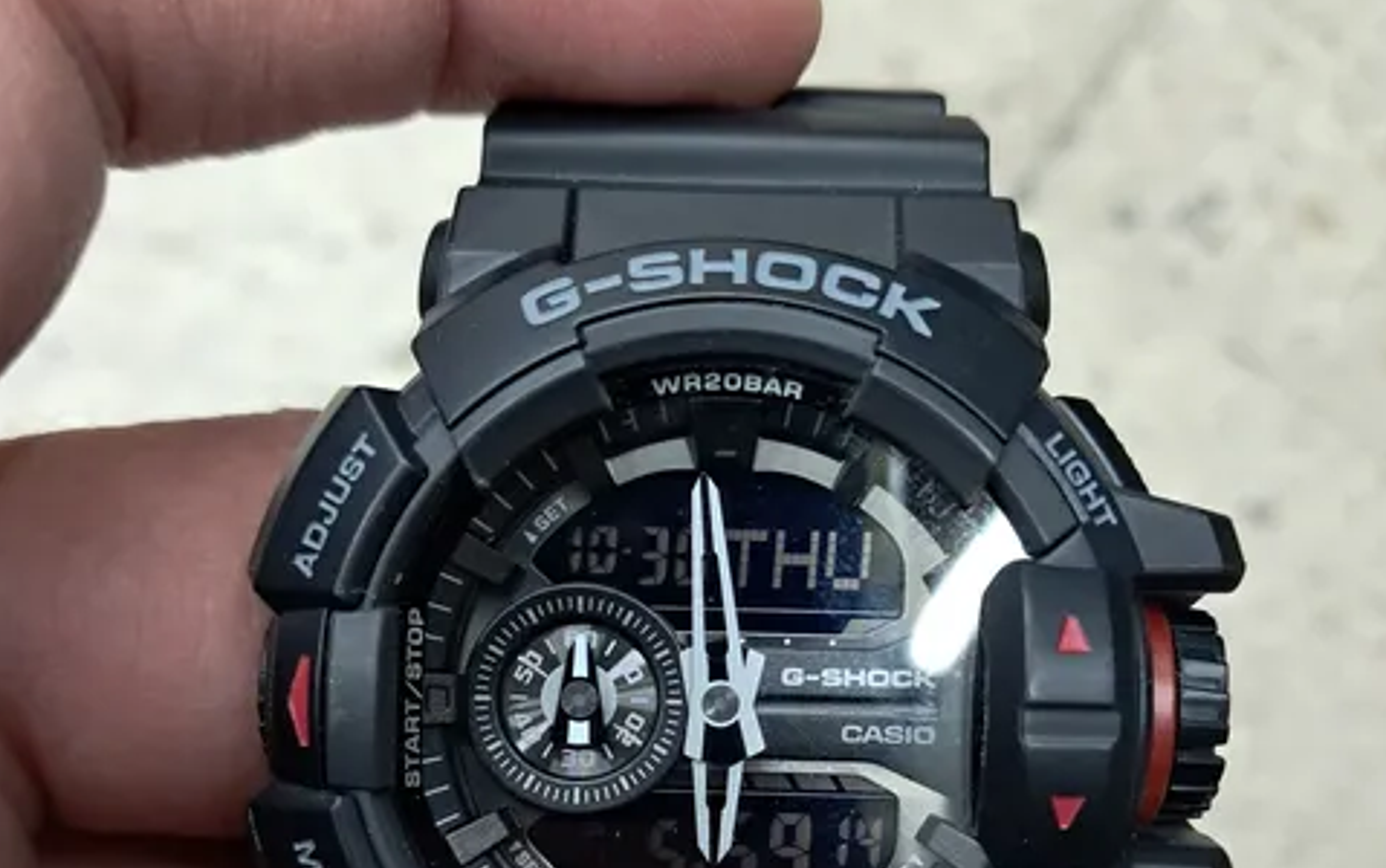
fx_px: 1625
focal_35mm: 43
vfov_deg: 29.5
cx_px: 718
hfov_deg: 46.2
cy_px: 642
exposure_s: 1/50
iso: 320
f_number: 1.8
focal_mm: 4
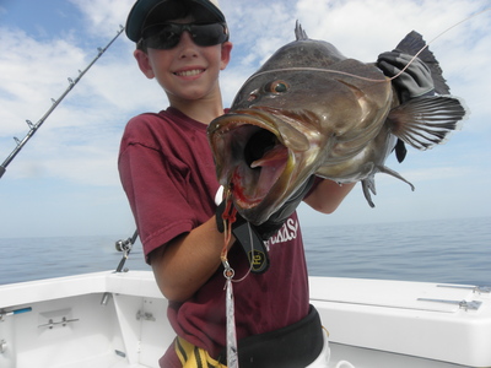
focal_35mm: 26
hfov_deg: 67.3
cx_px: 246
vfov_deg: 53.1
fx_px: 369
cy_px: 184
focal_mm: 4.6
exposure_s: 1/250
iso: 64
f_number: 5.6
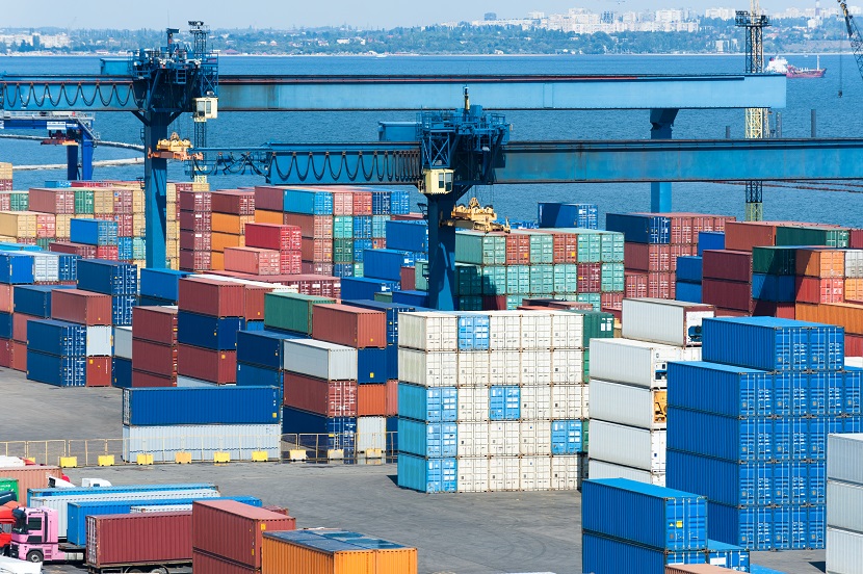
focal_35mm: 210
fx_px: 5030
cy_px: 287
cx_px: 432
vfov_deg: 6.5
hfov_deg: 9.8
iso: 200
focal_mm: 210
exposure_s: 1/640
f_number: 8
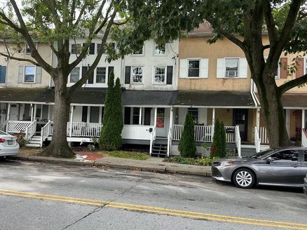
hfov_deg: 56.8
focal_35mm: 32
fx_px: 284
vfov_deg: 44.1
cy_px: 115
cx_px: 142
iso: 20
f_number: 1.8
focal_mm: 3
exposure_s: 1/239
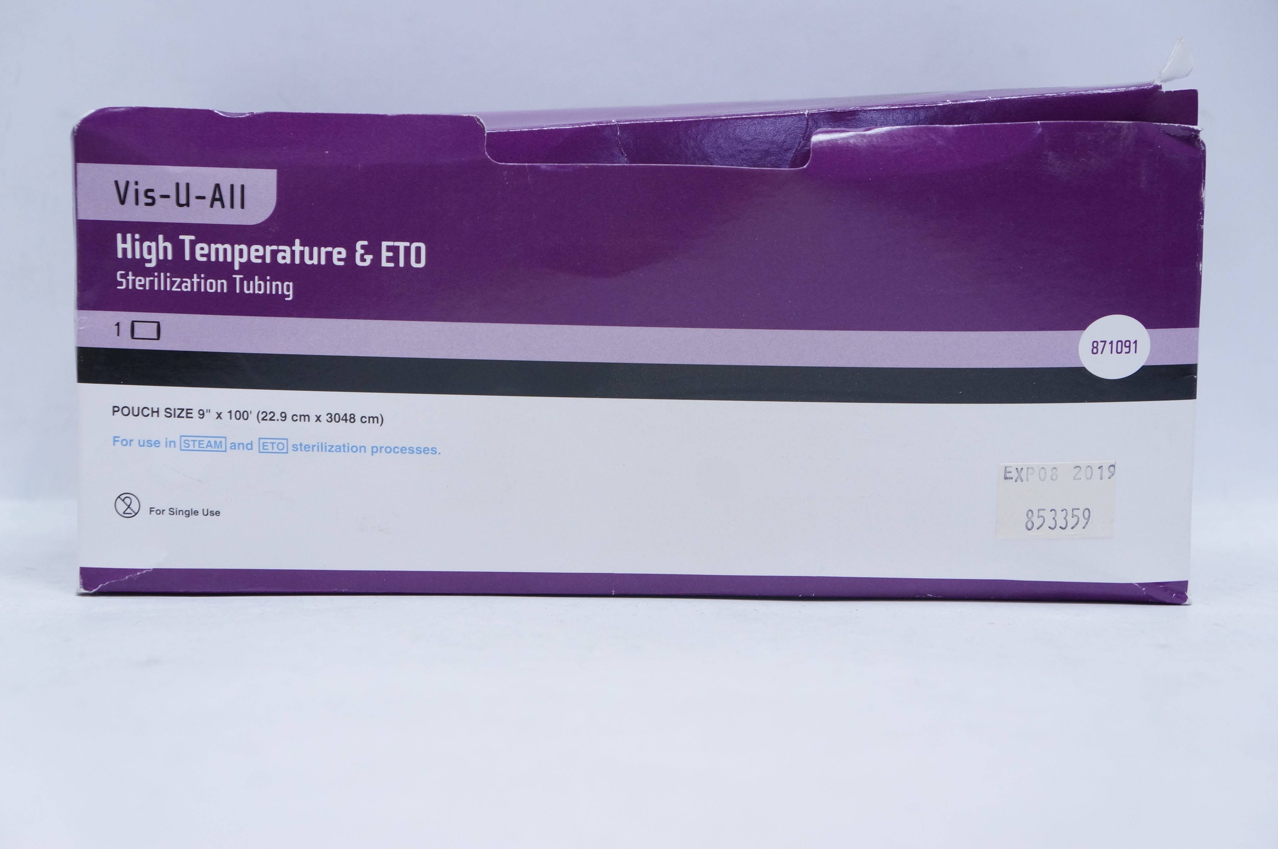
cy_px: 424
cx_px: 639
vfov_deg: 24.3
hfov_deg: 36.0
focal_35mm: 56
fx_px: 1968
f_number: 5
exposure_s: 1/100
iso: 800
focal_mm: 37
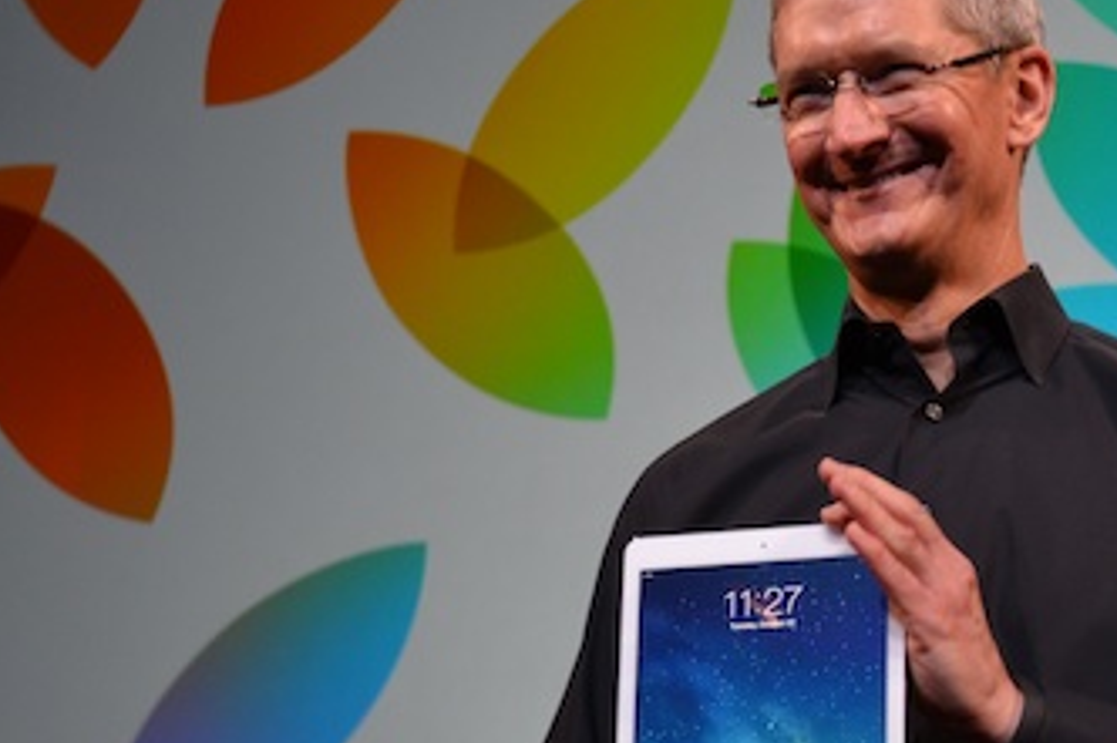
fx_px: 3194
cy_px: 420
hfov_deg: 19.5
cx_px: 982
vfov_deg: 13.3
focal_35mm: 103
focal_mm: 38
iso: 400
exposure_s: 1/25
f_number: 5
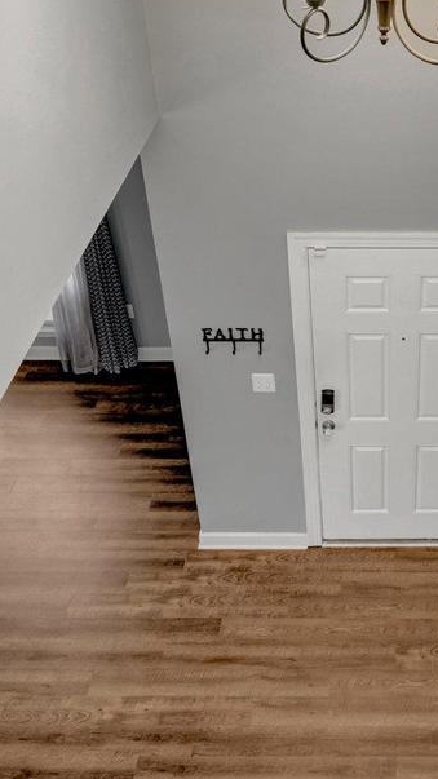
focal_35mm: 40
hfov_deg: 28.6
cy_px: 235
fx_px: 826
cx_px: 390
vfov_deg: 49.2
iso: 1250
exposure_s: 1/15
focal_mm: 16
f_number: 8
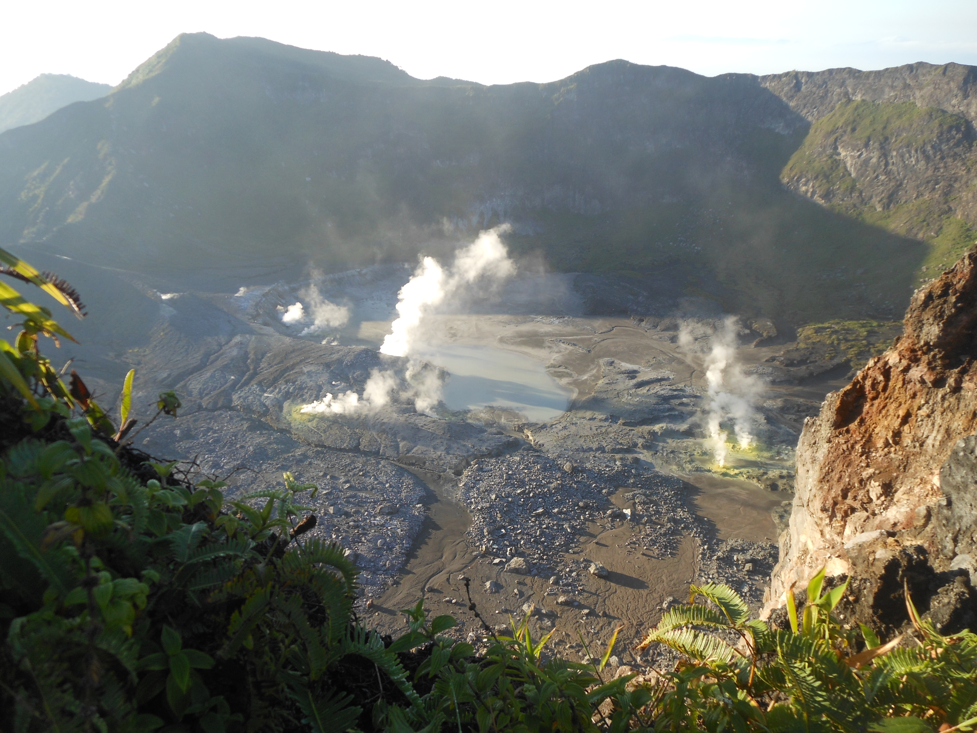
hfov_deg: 69.4
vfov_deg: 54.9
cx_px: 488
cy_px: 366
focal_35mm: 25
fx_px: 706
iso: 80
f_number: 3.2
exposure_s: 1/250
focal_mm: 4.5
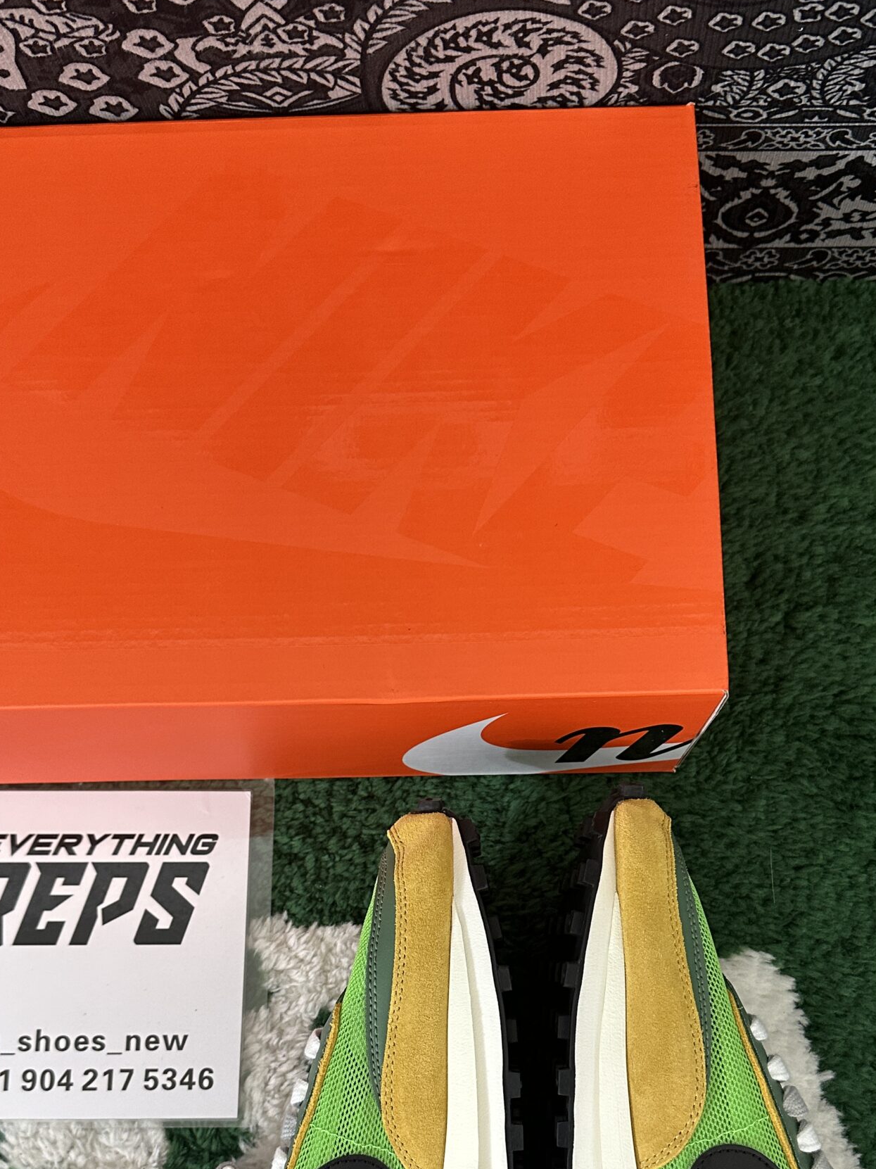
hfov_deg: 38.7
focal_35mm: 37
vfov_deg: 49.0
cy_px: 812
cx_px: 445
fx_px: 1249
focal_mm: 6.86
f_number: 1.78
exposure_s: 1/50
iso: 320
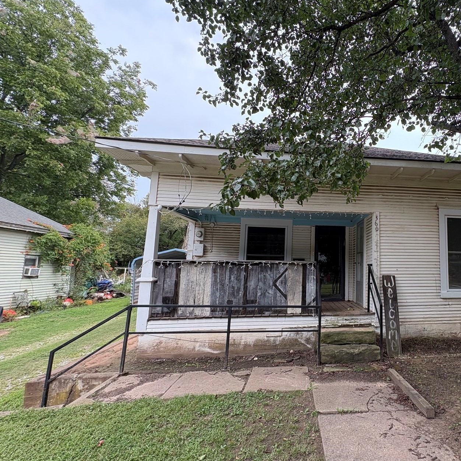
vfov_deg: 77.7
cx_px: 342
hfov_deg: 72.7
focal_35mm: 19
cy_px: 232
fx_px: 286
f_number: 2.2
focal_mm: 2.22
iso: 64
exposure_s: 1/191
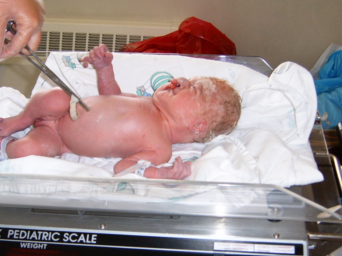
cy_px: 148
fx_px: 642
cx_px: 133
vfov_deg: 22.6
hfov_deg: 29.7
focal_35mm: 65
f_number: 3.2
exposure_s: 1/30
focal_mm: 7.8
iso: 141
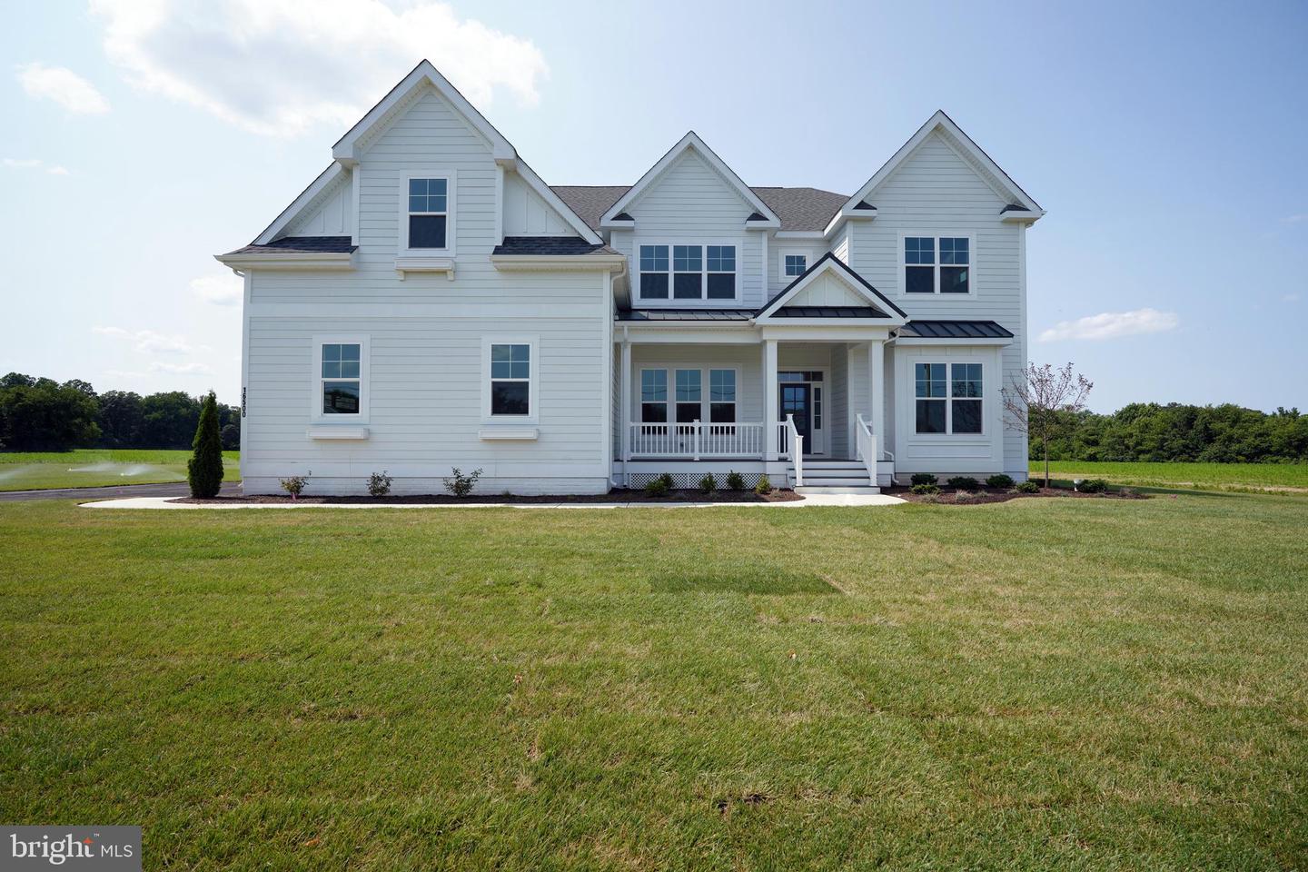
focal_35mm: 16
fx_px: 581
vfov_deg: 73.7
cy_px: 436
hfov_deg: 96.7
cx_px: 654
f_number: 8
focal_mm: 16
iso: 100
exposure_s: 1/250
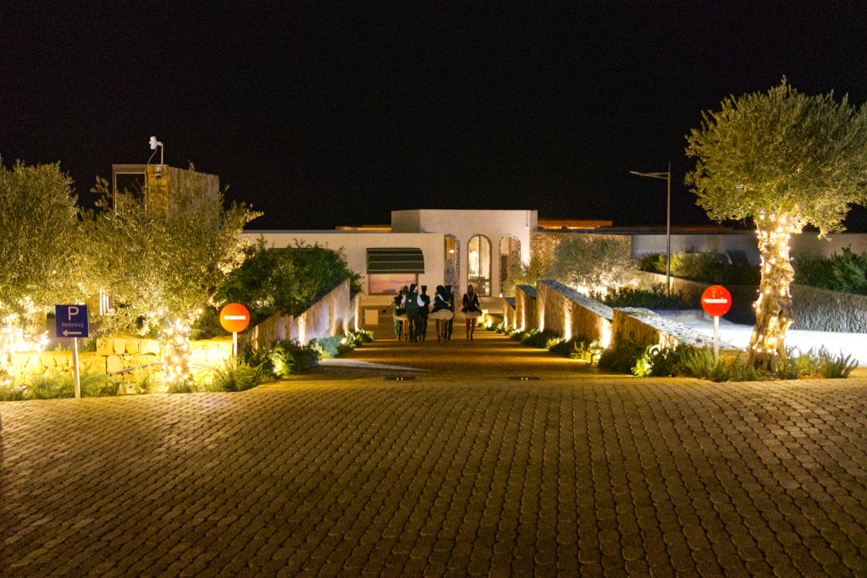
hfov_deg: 43.6
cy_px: 289
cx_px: 434
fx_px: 1084
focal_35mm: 45
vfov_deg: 29.9
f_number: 2
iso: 6400
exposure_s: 1/40
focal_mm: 30
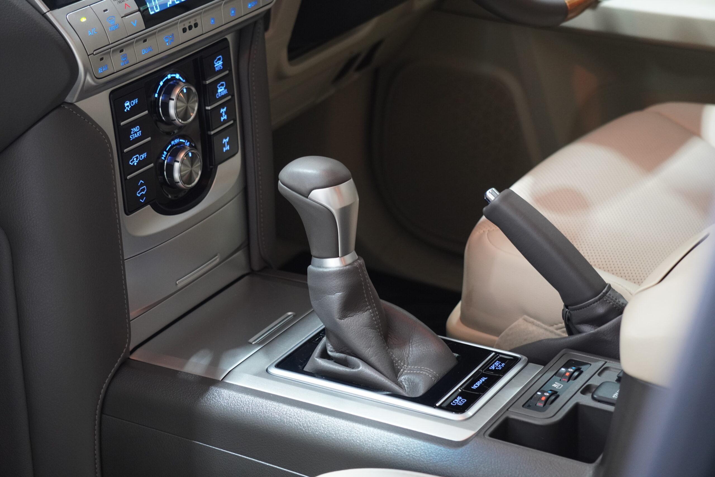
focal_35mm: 82
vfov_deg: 16.6
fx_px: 1639
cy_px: 238
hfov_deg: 24.6
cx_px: 358
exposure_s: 1/13
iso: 1250
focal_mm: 55
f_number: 4.5
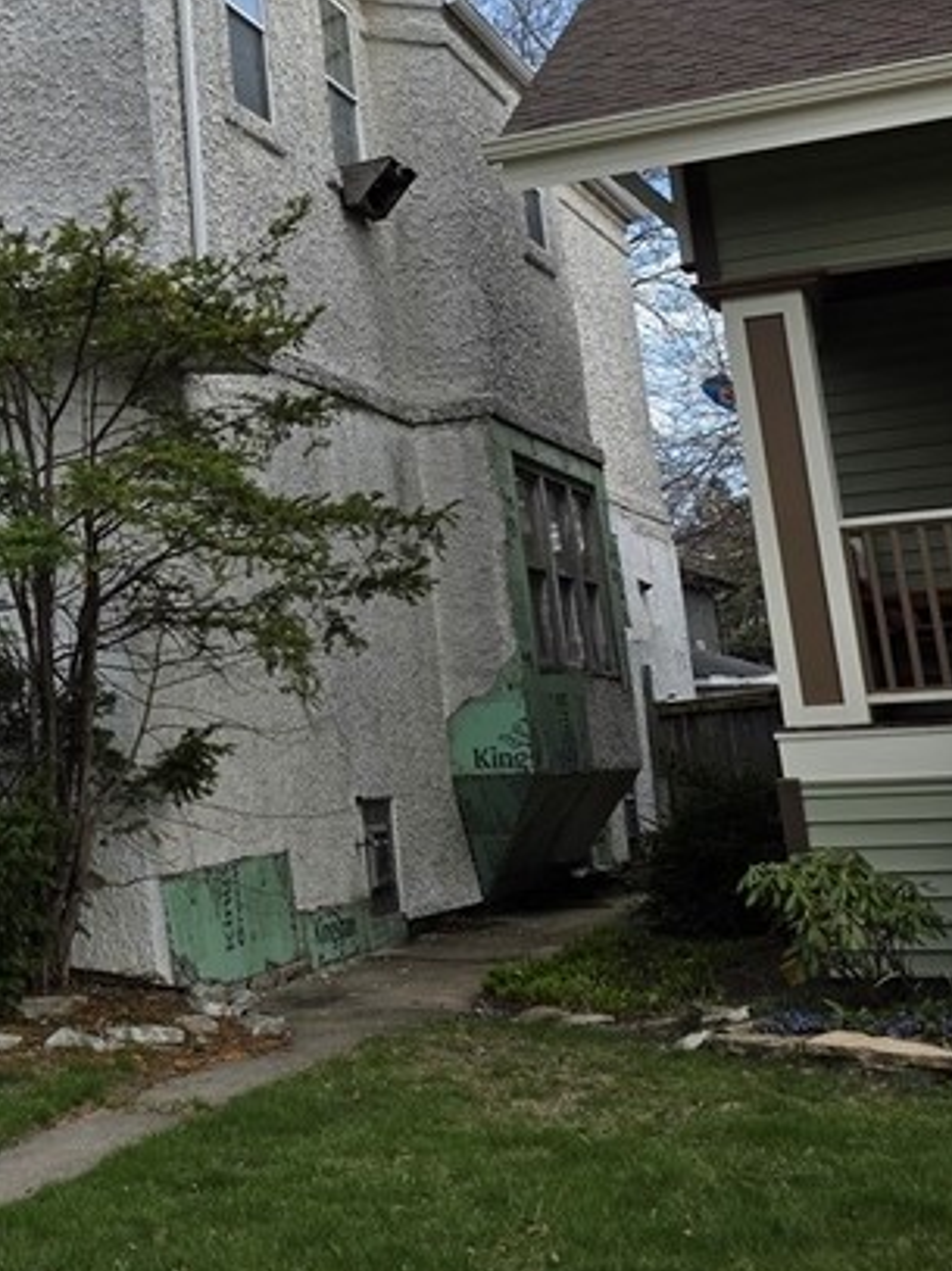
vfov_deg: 31.0
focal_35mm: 61
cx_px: -240
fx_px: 2238
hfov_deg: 21.9
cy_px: 275
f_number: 1.7
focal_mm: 6.3
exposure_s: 1/3502
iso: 80
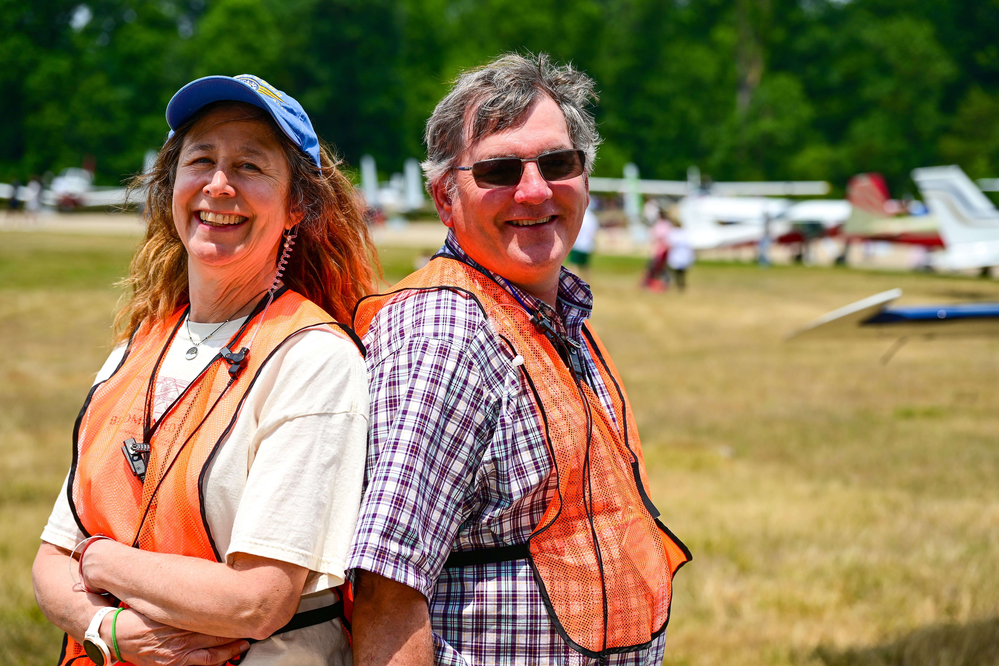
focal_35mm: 71
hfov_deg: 28.5
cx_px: 500
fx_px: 1970
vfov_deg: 19.2
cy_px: 333
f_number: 4
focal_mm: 71
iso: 125
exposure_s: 1/1600
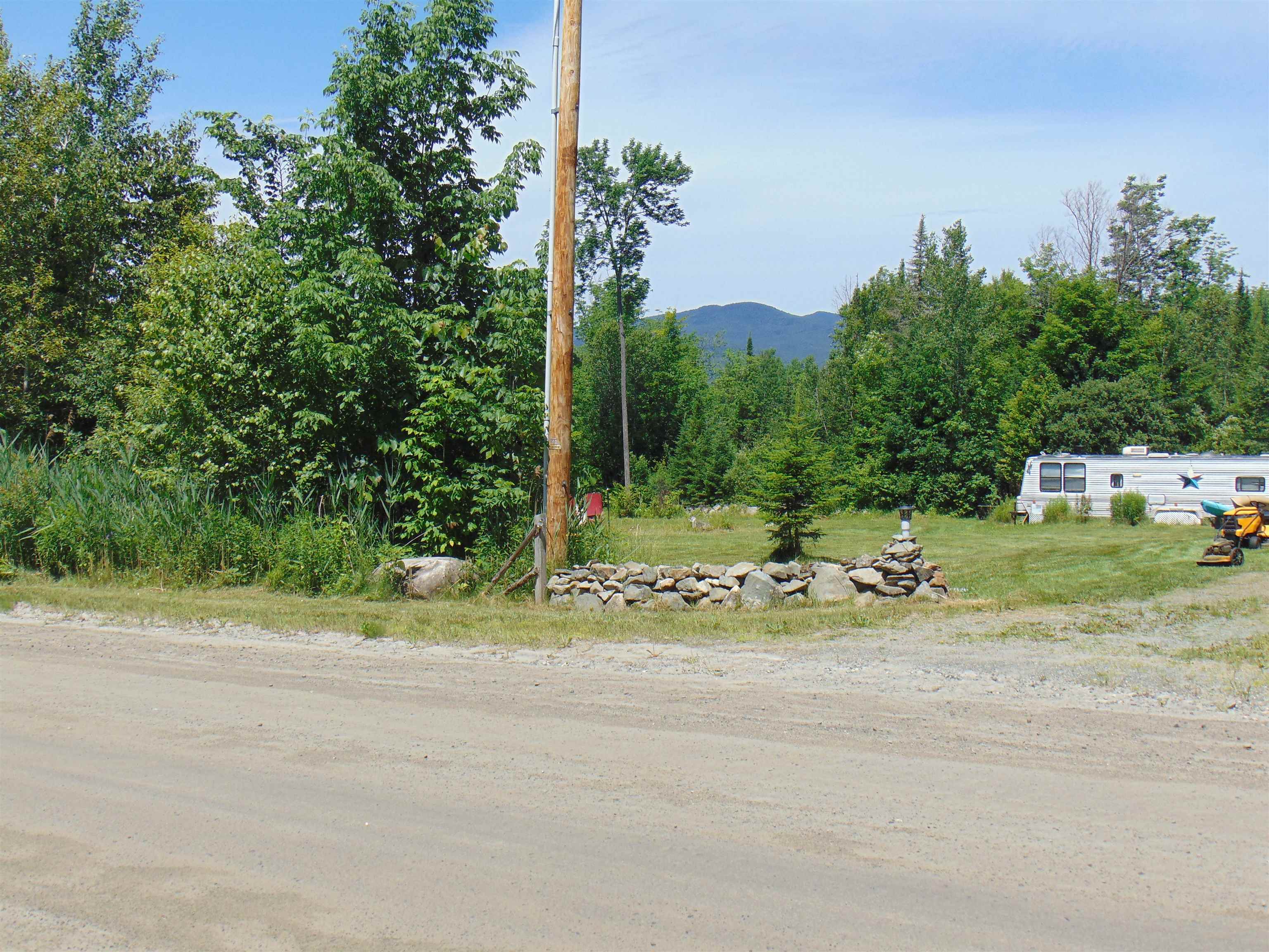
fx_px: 1540
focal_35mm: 42
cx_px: 634
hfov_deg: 44.8
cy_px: 476
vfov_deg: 34.3
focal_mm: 7.6
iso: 80
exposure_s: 1/160
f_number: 8.7
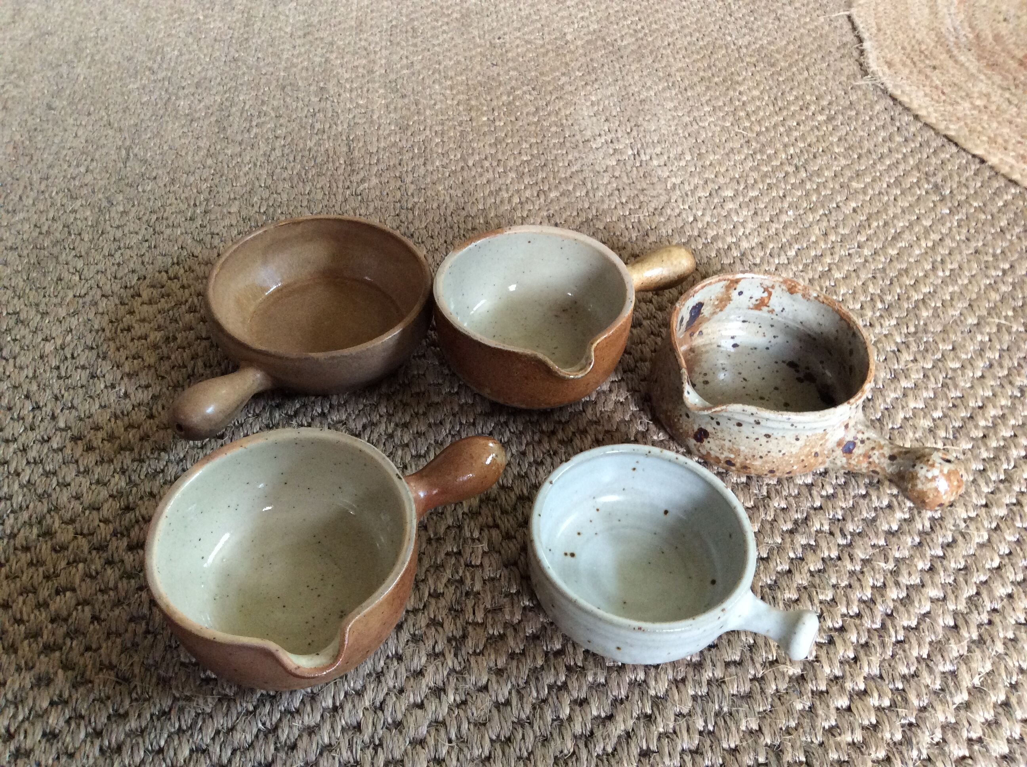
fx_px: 948
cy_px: 384
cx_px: 514
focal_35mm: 32
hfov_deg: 56.9
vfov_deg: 44.1
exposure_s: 1/25
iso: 160
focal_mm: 3.3
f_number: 2.4
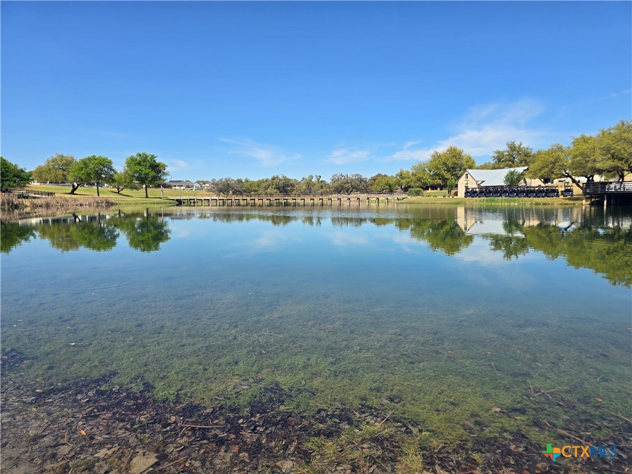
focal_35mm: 23
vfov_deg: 58.9
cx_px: 316
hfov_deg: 73.9
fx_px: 420
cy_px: 237
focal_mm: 6.3
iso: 12
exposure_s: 1/730
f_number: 1.7
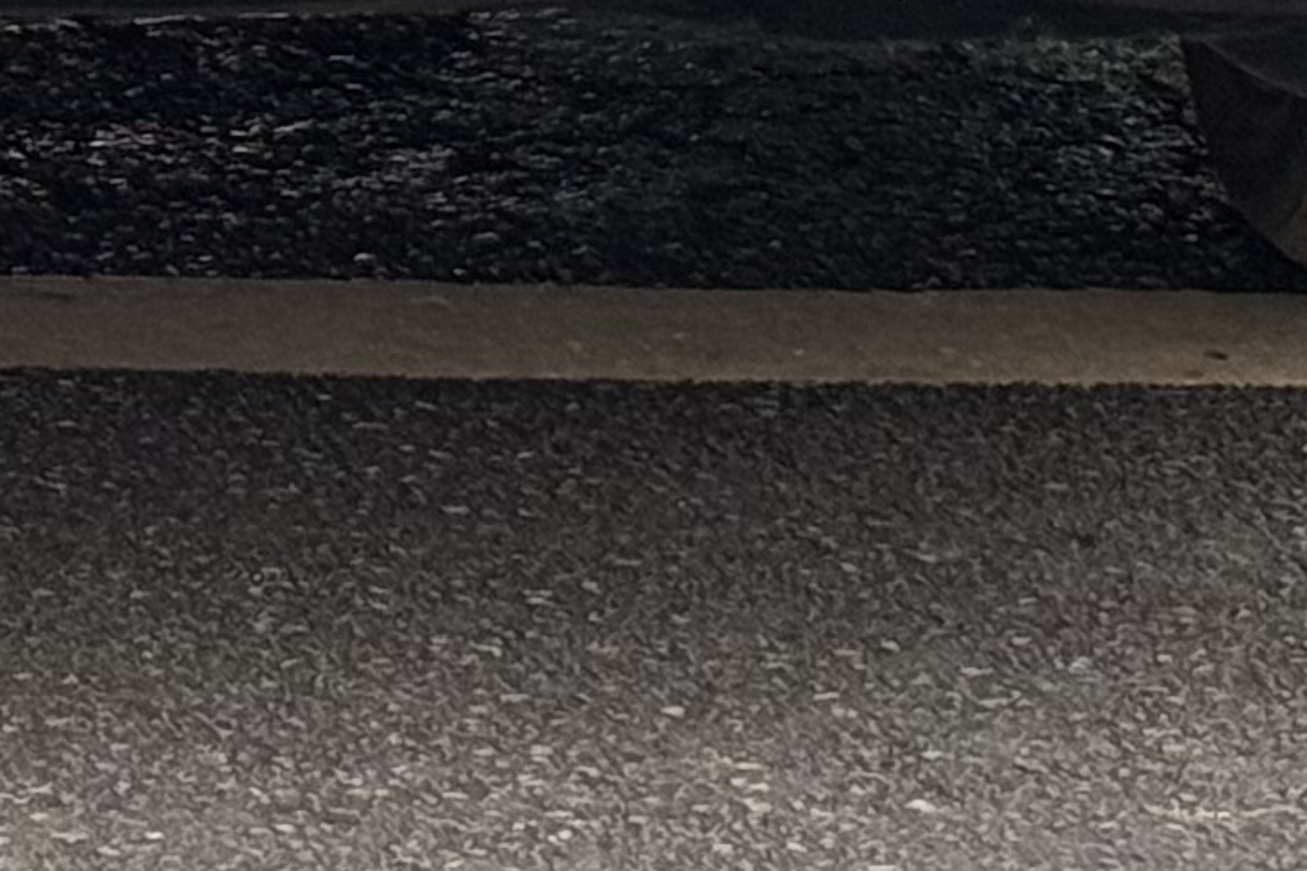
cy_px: -1460
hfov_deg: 7.4
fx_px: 9983
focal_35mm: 275
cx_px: -334
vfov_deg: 4.8
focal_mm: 6.76
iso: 125
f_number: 1.78
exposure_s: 1/56
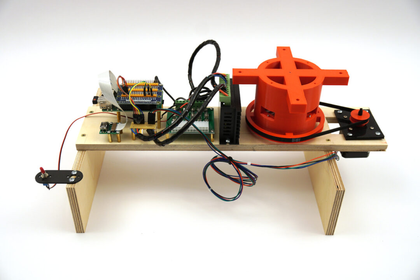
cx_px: 210
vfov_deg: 34.2
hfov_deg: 49.6
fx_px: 455
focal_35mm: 39
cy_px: 140
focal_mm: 26
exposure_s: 1/160
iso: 250
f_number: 4
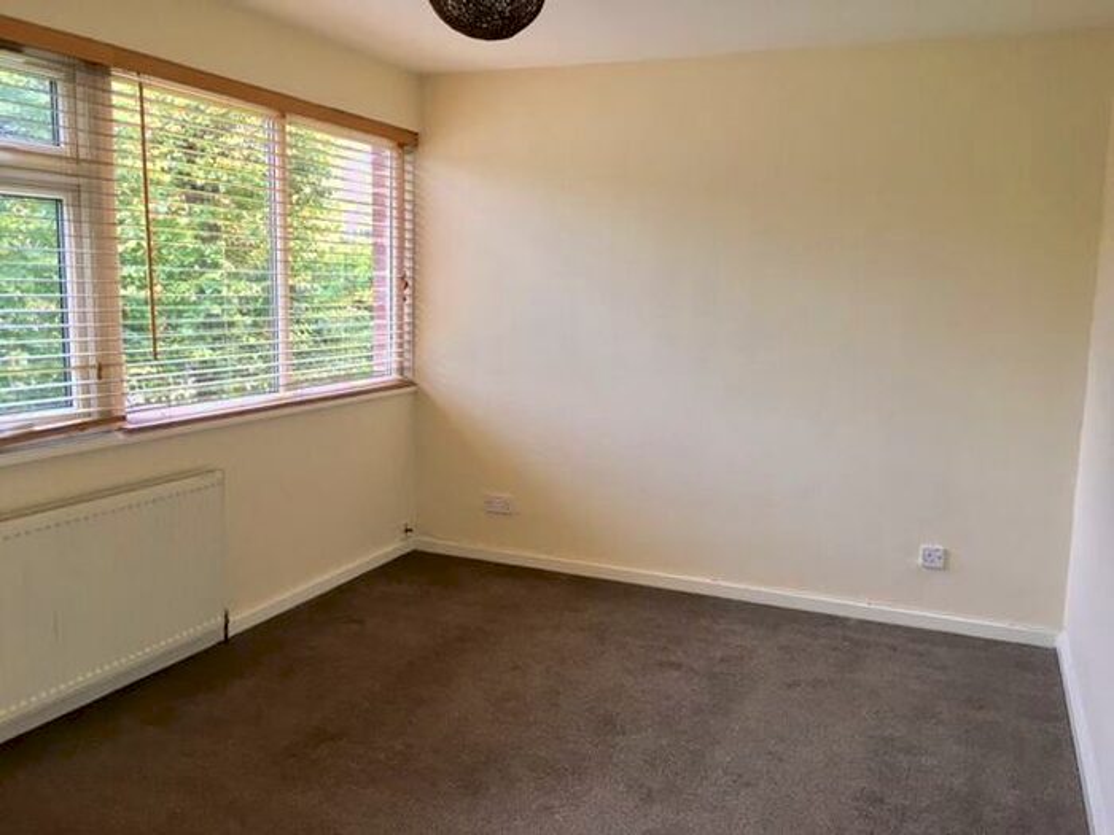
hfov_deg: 61.7
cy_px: 418
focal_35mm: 29
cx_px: 557
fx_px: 933
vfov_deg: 48.2
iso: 40
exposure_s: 1/33
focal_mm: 4.15
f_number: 2.2
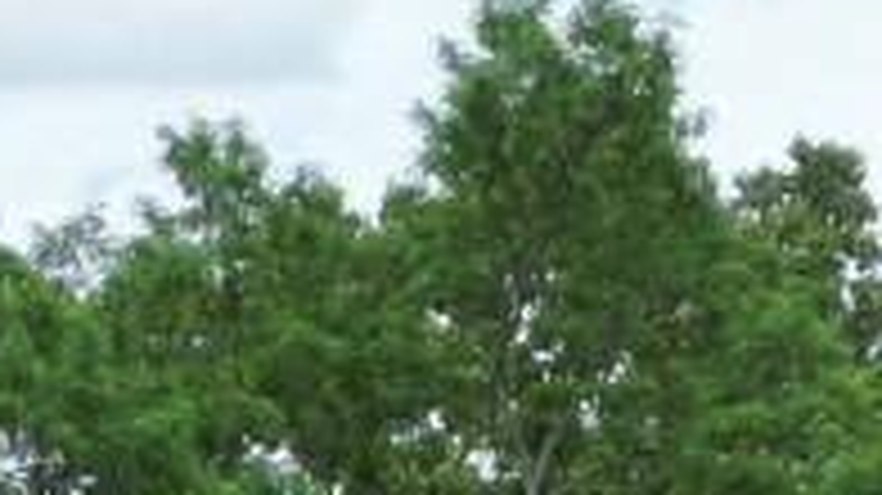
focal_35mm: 192
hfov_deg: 11.2
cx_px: 243
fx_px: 4488
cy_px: 1804
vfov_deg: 5.6
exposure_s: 1/2000
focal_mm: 6.72
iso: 150
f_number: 1.7
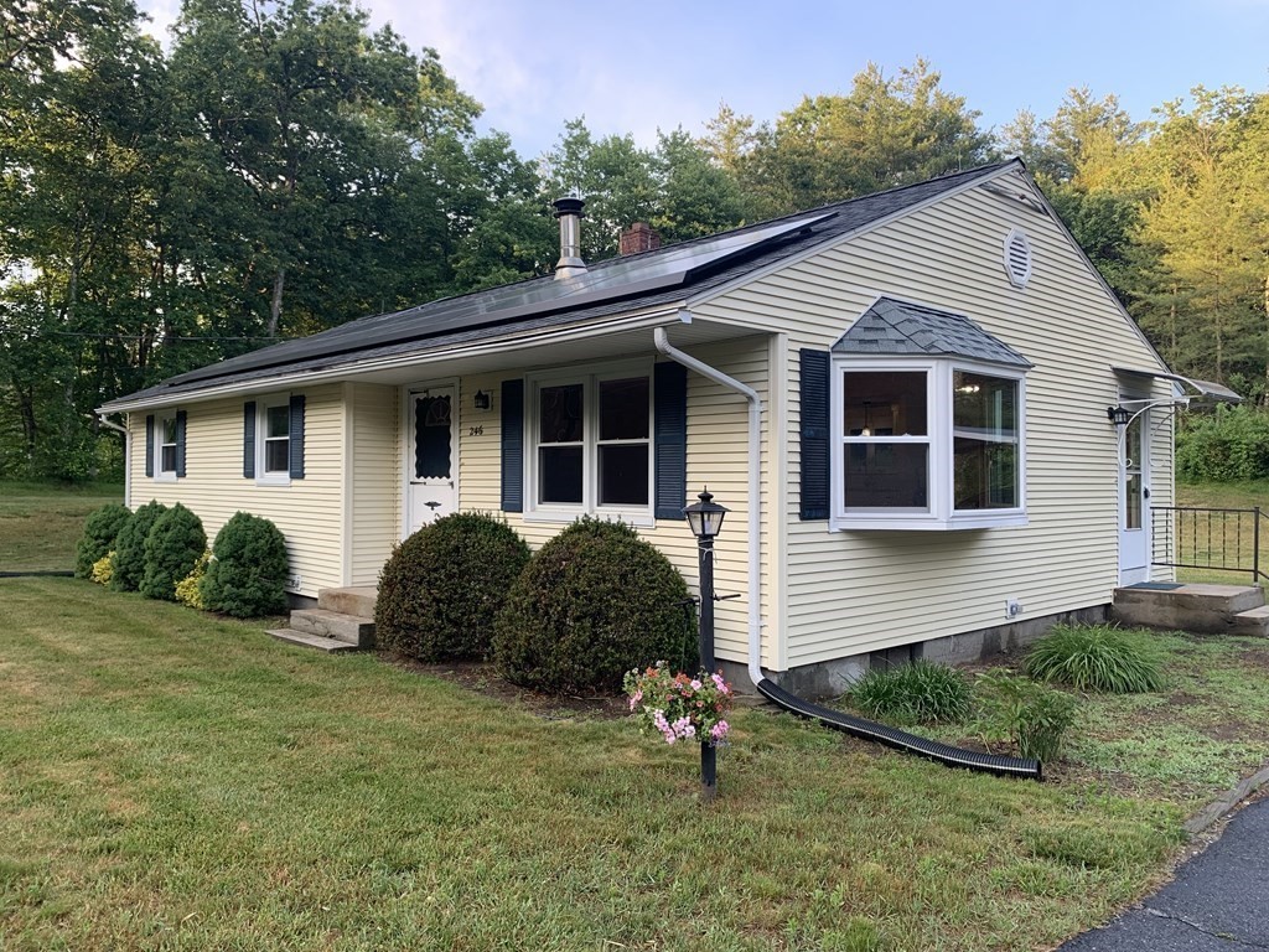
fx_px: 953
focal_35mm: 26
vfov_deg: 53.1
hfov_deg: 67.3
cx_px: 634
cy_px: 476
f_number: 1.8
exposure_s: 1/121
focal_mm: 4.25
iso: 40
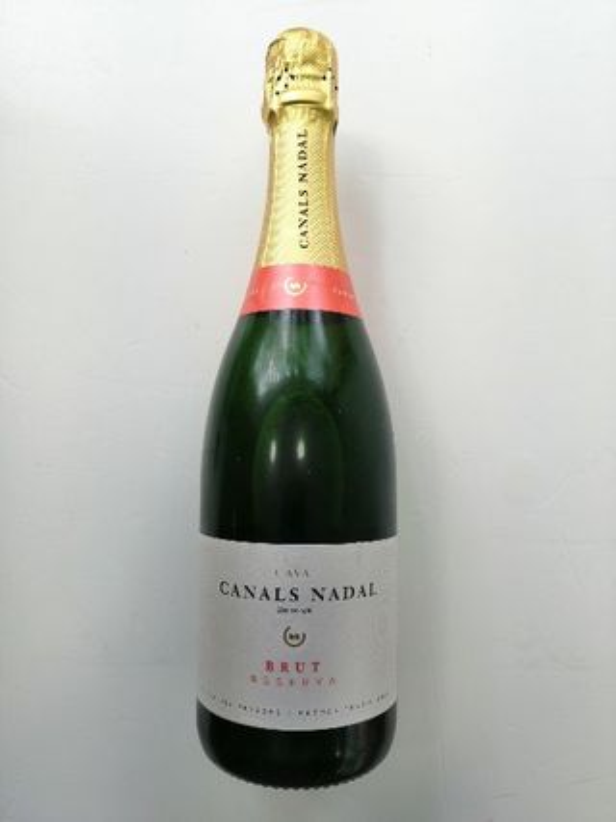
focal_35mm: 27
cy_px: 411
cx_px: 308
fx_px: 641
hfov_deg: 51.3
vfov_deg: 65.3
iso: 50
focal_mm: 3.95
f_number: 1.8
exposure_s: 1/138
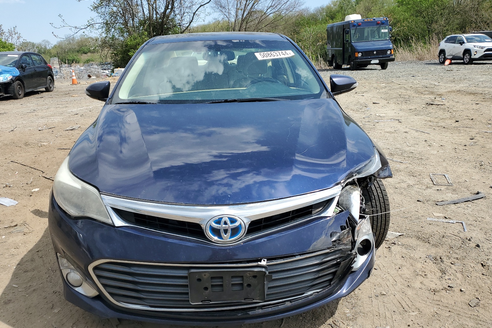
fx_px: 383
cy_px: 177
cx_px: 239
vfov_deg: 46.4
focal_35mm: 28
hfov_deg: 65.5
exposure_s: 1/3333
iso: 50
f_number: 1.5
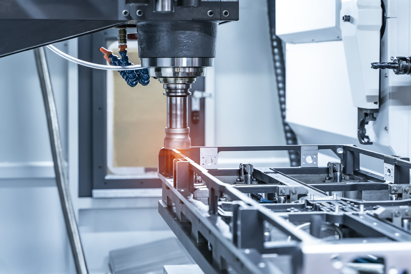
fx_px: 662
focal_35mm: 58
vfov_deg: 23.4
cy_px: 137
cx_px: 206
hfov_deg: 34.5
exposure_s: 1/250
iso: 3200
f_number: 4
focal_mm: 58
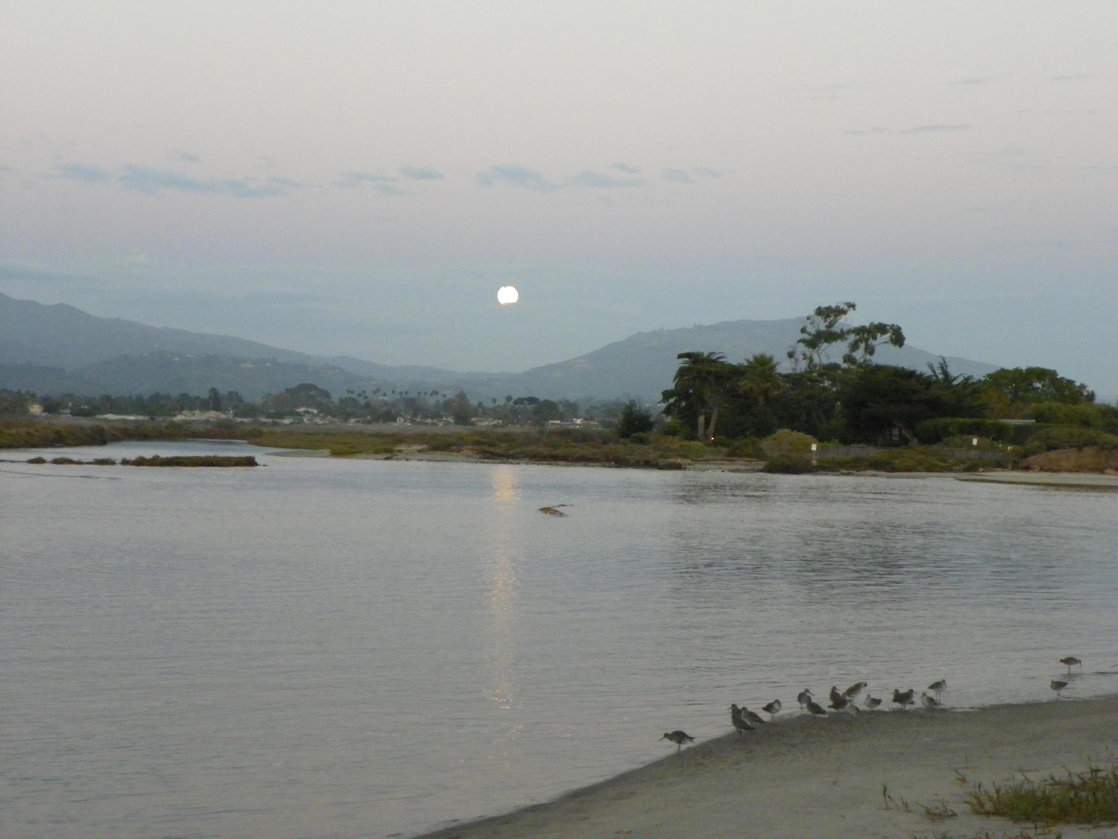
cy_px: 420
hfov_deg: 29.4
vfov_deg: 22.3
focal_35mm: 66
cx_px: 559
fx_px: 2132
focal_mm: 11.8
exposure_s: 1/40
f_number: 3.5
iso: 400
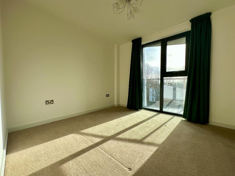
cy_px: 88
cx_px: 118
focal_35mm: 14
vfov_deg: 85.7
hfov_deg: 102.1
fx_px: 95
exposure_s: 1/365
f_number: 2.2
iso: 40
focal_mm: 2.22
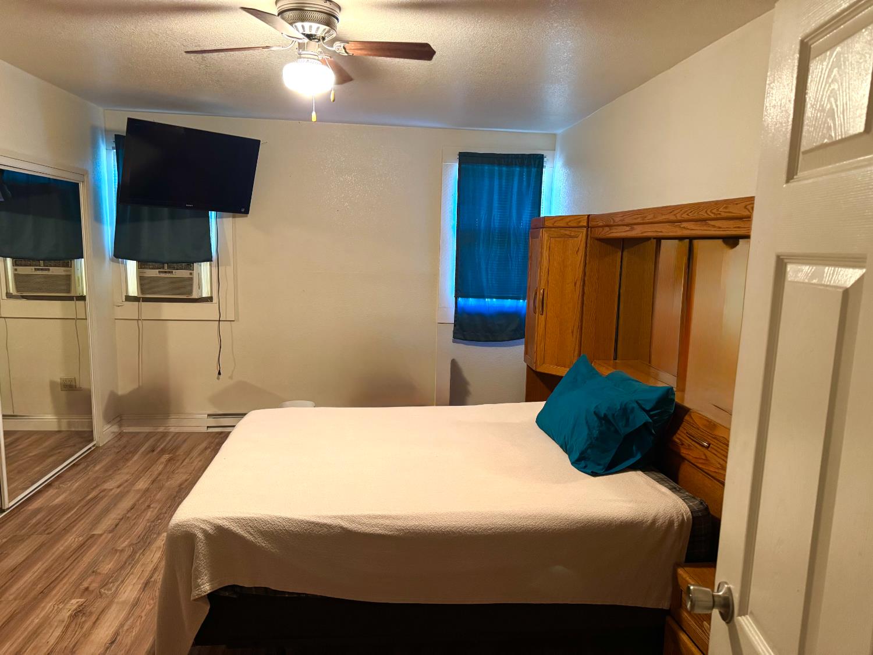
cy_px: 328
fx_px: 605
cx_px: 436
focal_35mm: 24
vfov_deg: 56.8
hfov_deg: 71.6
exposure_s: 1/60
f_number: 1.78
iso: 500
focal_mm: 6.76
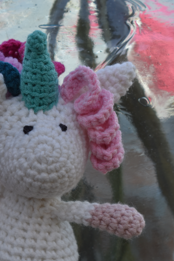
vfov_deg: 13.9
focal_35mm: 148
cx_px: 42
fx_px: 1072
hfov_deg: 9.3
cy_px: 141
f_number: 8
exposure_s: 1/250
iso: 200
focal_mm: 55
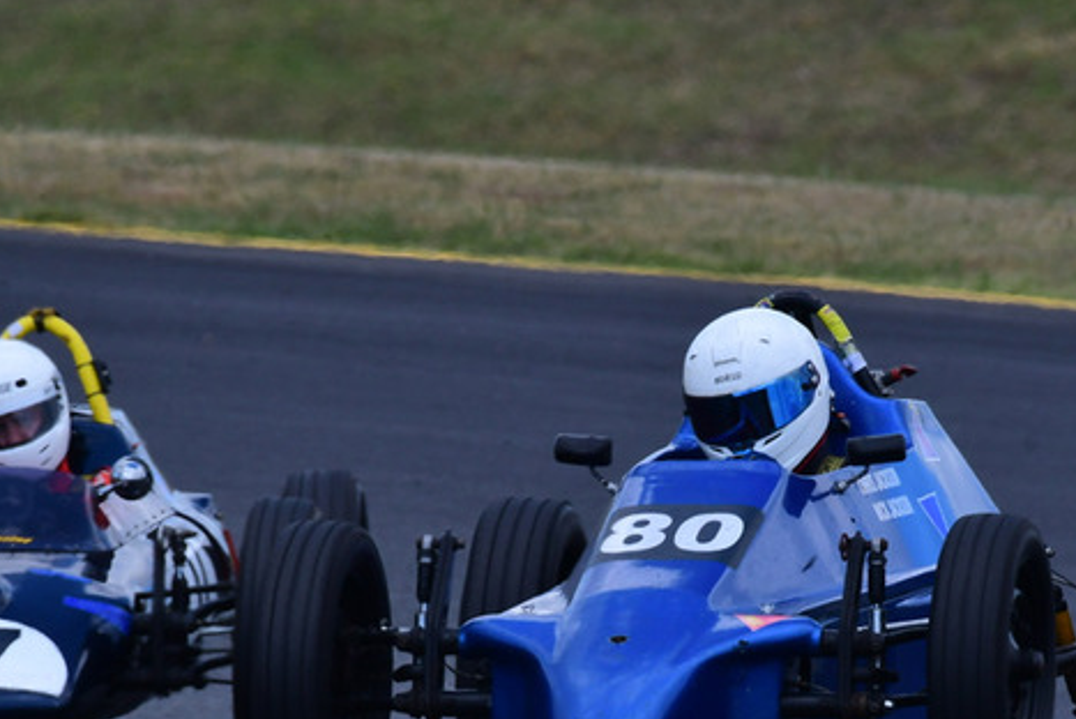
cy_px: 477
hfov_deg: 1.6
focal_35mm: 1285
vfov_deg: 1.1
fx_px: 38430
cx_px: 553
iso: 500
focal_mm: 500
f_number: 11
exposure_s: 1/640
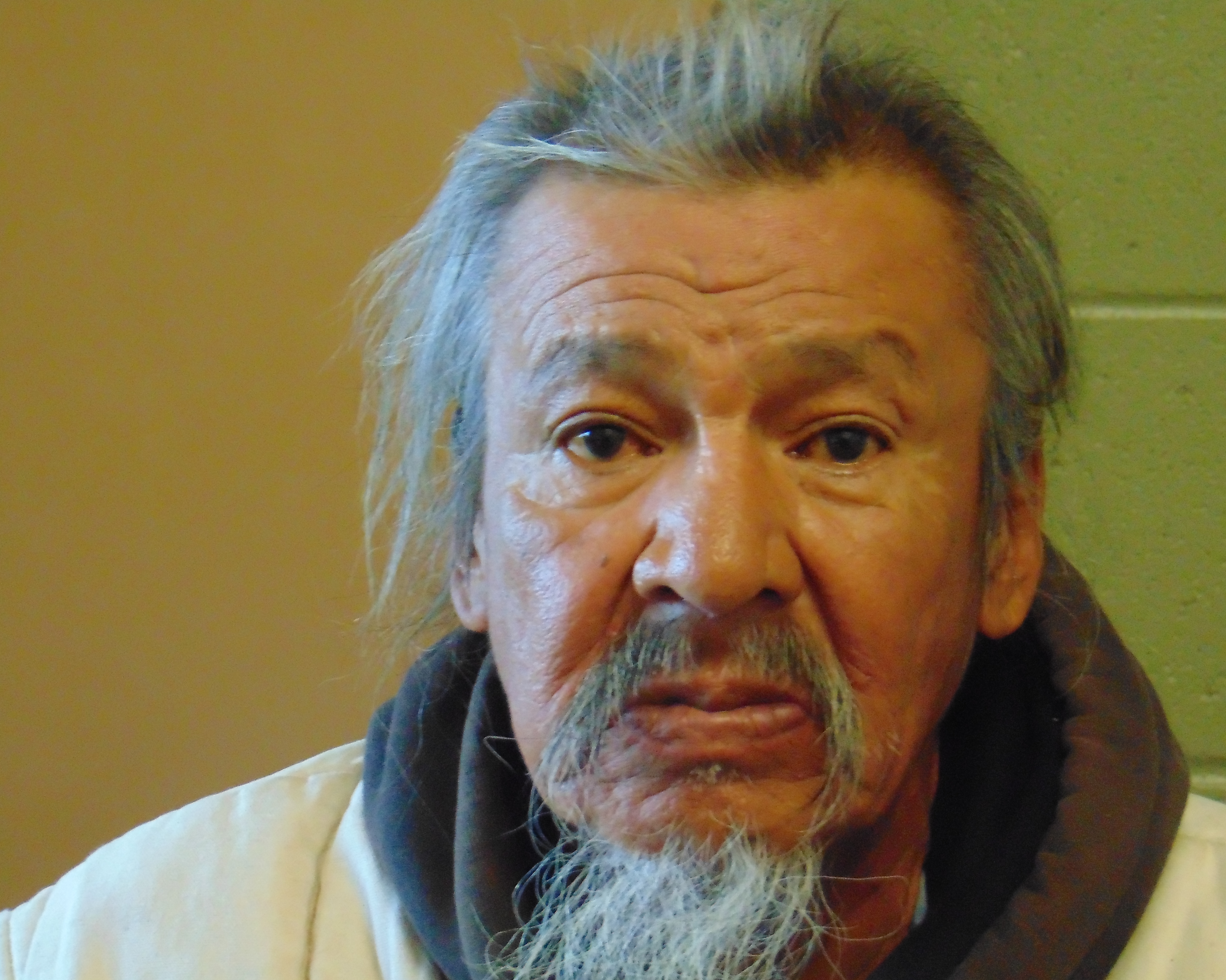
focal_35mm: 139
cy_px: 491
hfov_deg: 13.9
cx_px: 650
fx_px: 5043
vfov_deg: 11.1
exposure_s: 1/25
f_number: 4
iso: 800
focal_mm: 23.9
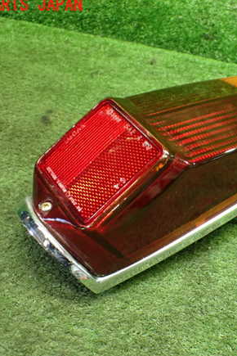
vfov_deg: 45.4
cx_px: 179
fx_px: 425
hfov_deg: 30.6
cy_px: 179
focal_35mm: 43
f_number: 2.3
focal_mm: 5.4
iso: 800
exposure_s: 1/80
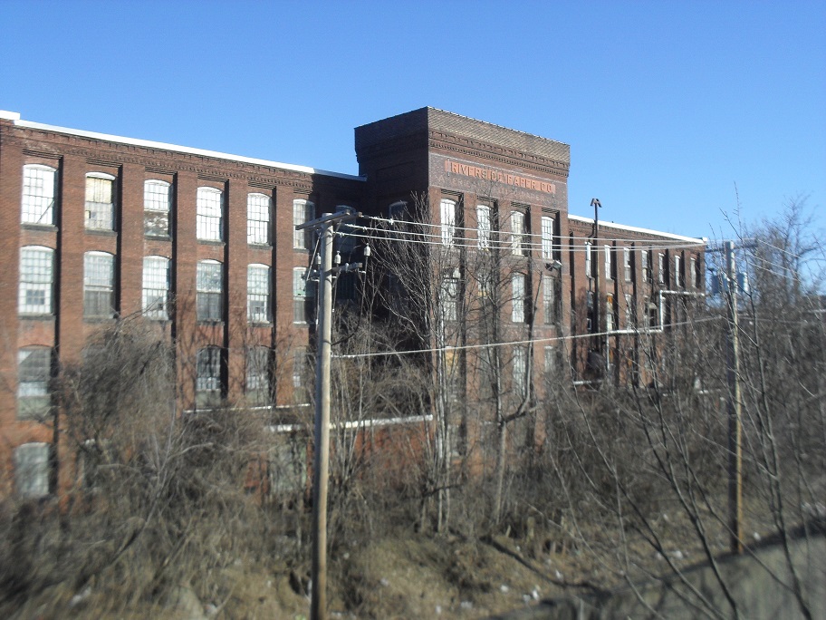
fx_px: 835
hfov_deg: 52.6
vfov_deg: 40.7
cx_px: 413
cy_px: 310
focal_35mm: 35
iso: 100
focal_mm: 6.3
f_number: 8.4
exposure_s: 1/125
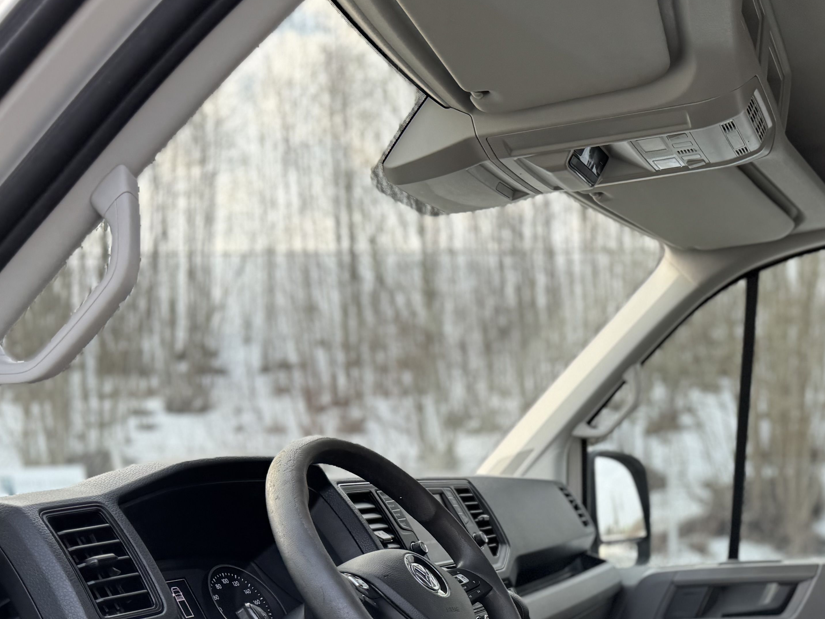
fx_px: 1144
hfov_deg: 38.4
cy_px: 564
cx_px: 640
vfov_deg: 29.0
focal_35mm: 48
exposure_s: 1/362
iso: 80
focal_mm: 6.76
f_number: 1.78
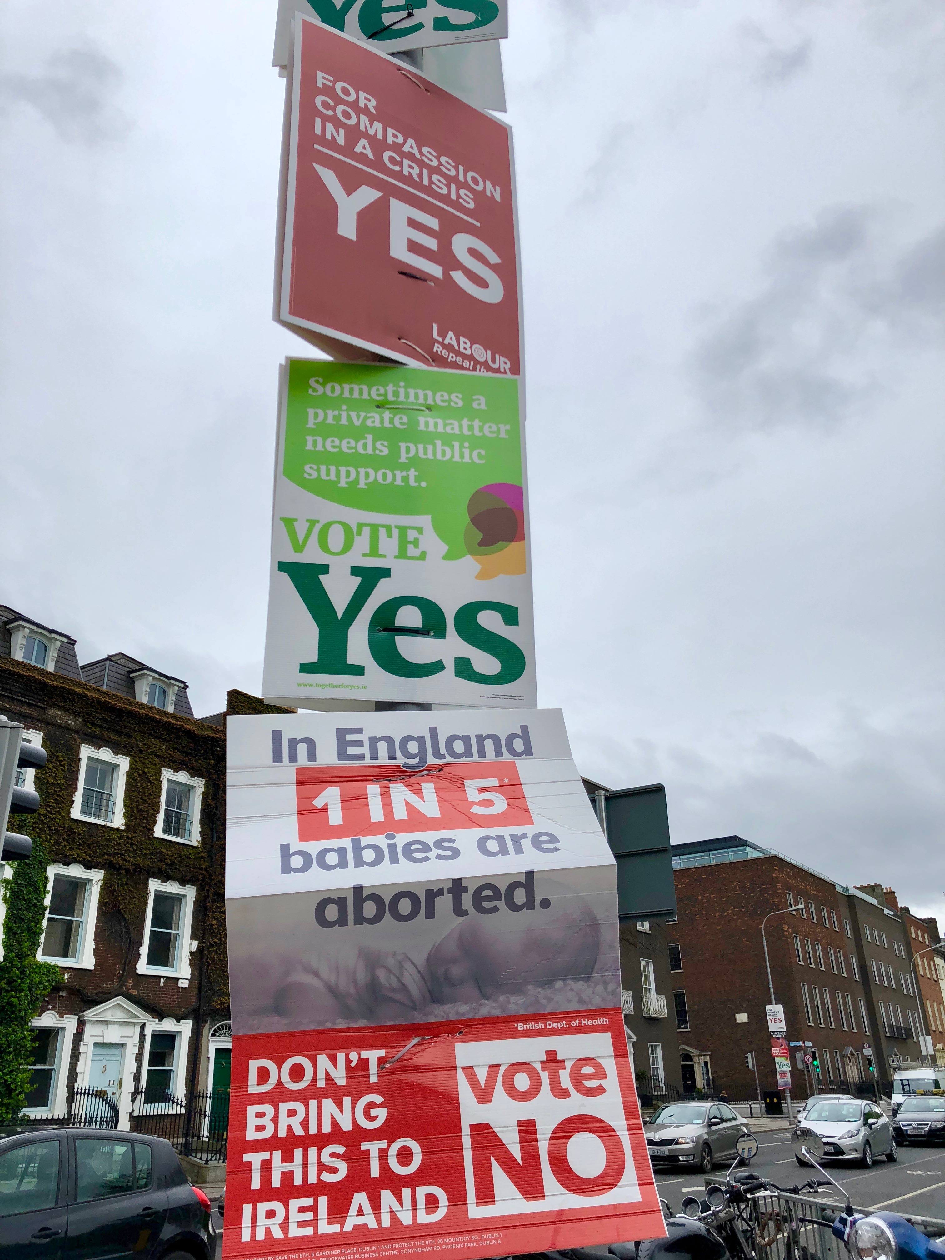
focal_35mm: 28
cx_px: 472
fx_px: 1019
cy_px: 630
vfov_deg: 63.4
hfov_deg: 49.7
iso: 20
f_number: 1.8
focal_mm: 4
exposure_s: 1/1312
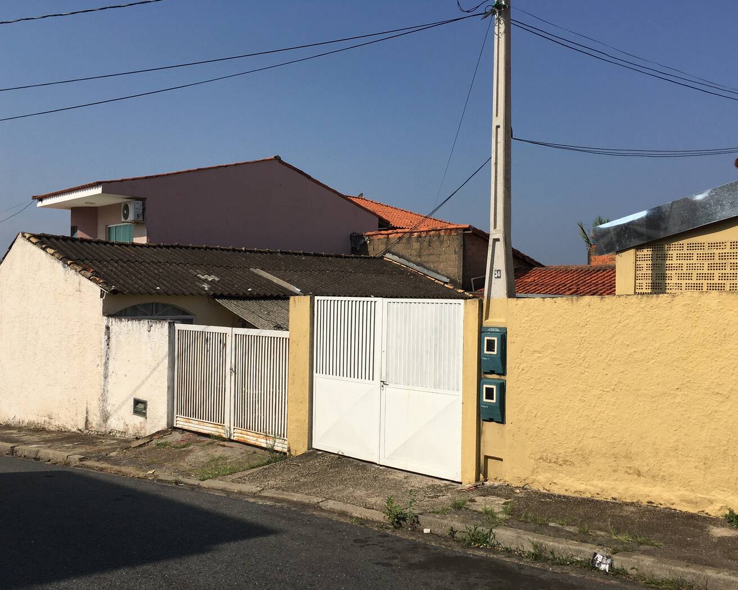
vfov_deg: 47.1
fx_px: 677
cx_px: 369
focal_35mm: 31
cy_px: 299
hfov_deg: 57.2
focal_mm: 4.15
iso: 25
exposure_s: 1/3663
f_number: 2.2
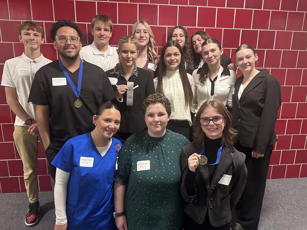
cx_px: 154
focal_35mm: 24
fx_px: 213
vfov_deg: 56.8
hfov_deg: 71.6
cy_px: 115
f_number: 1.78
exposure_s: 1/60
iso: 640
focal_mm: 6.86
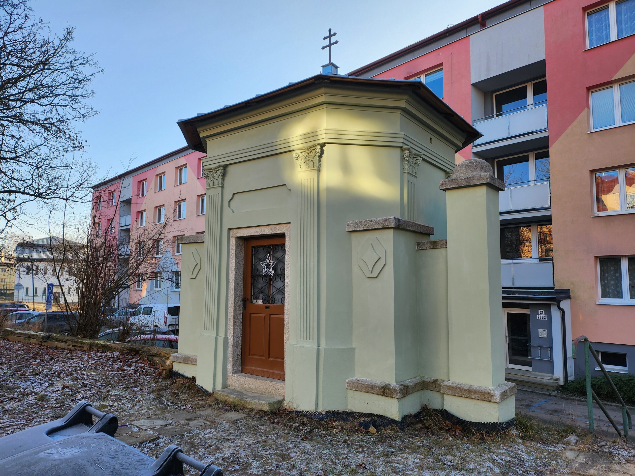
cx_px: 318
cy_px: 238
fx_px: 440
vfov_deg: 56.8
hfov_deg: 71.6
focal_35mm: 24
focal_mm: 5
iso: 50
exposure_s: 1/914
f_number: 1.8
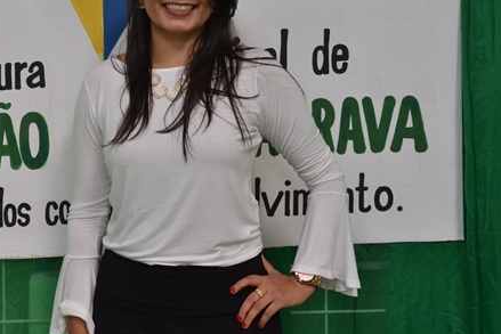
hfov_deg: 36.1
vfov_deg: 24.6
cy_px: 96
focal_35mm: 55
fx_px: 762
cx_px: 175
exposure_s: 1/125
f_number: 5.6
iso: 320
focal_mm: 25
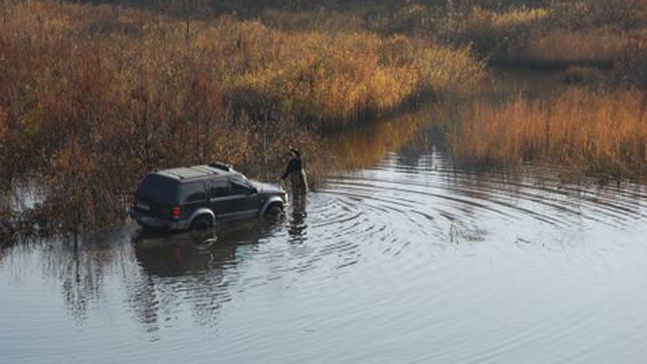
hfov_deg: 19.3
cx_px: 323
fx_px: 1904
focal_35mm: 111
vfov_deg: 10.9
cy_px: 201
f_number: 9
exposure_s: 1/160
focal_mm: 70
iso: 100
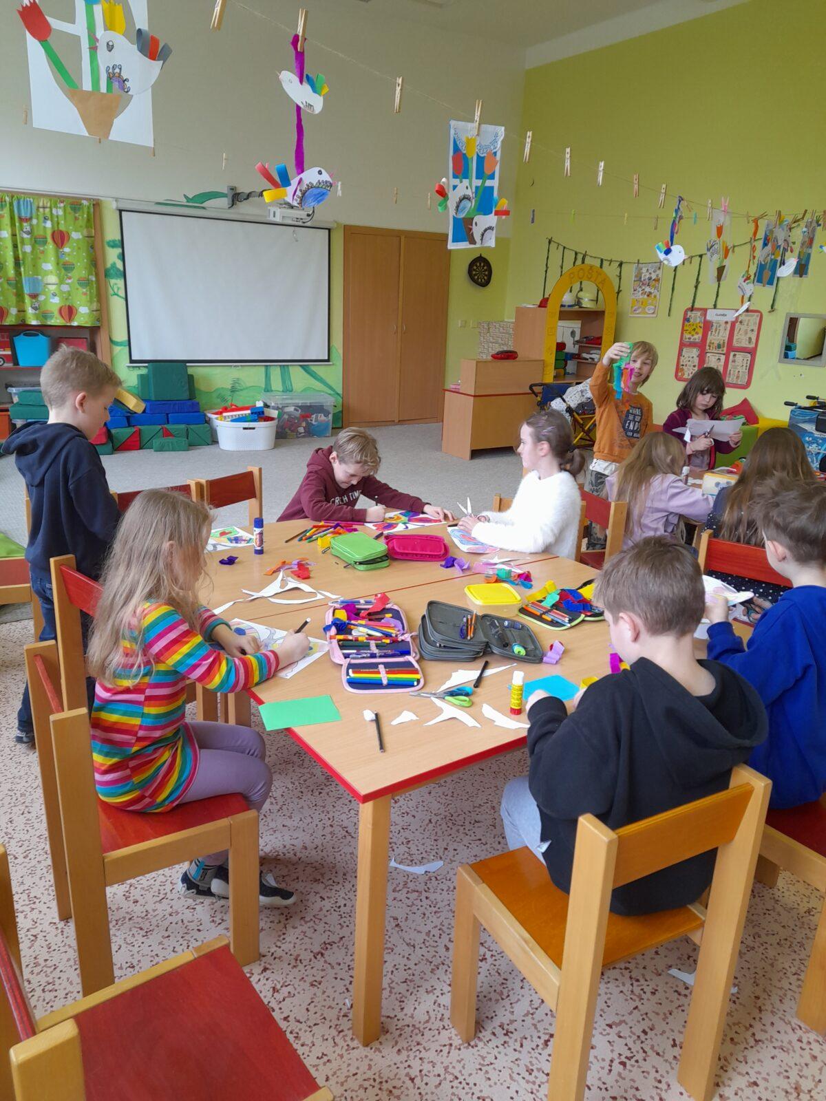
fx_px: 795
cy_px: 550
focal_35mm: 25
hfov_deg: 54.9
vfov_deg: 69.4
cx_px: 413
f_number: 2
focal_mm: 4.6
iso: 100
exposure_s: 1/50
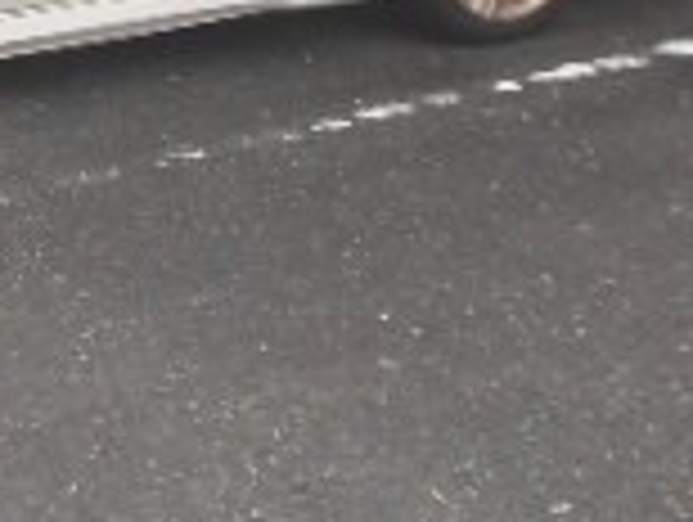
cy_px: -189
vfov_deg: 13.2
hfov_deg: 15.6
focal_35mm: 108
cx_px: -558
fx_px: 2165
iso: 80
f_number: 3.2
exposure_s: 1/200
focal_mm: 4.6
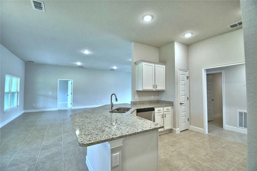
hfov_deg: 100.4
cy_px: 86
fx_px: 107
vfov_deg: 77.3
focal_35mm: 15
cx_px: 128
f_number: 4.5
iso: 400
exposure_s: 1/80
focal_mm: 10
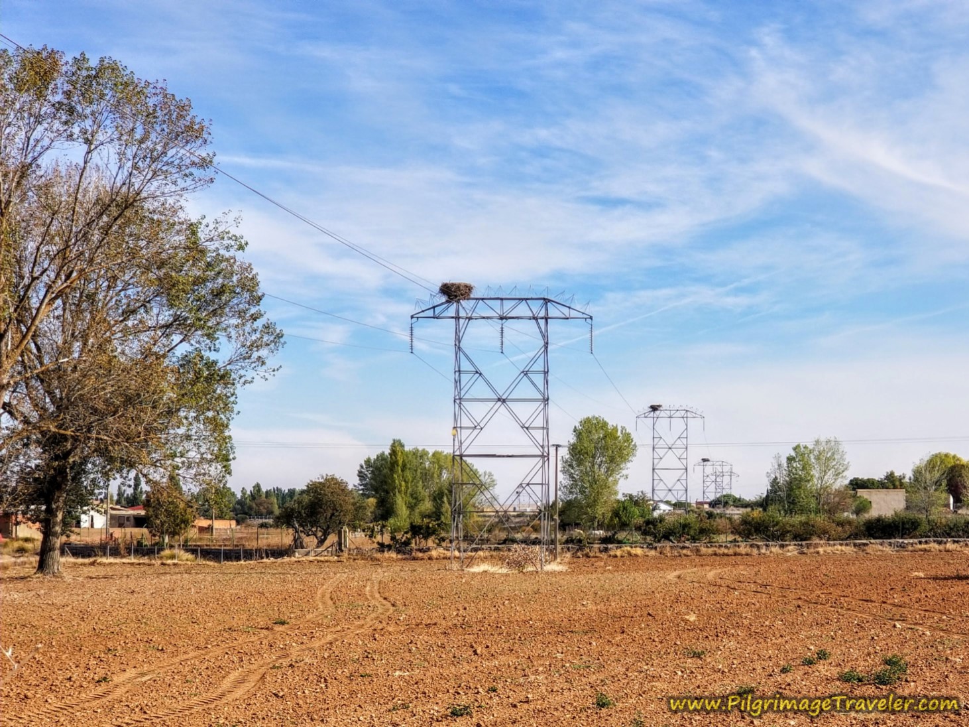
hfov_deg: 36.8
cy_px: 364
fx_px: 1455
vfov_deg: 28.0
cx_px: 484
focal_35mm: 52
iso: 25
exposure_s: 1/894
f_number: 2.4
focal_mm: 6
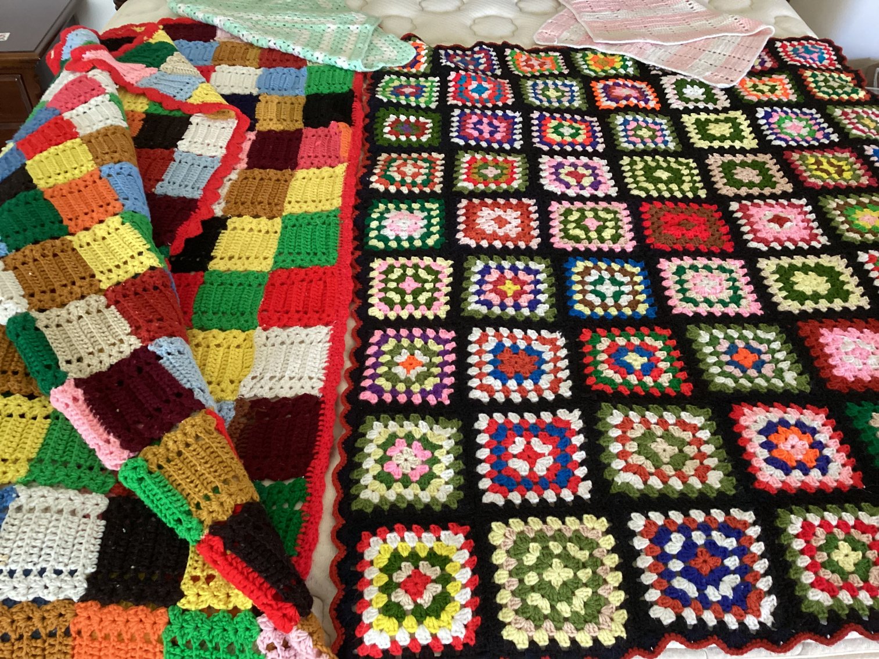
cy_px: 330
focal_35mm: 31
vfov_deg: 45.4
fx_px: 787
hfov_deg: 58.3
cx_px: 440
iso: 400
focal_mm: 3.3
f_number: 2.4
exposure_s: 1/50
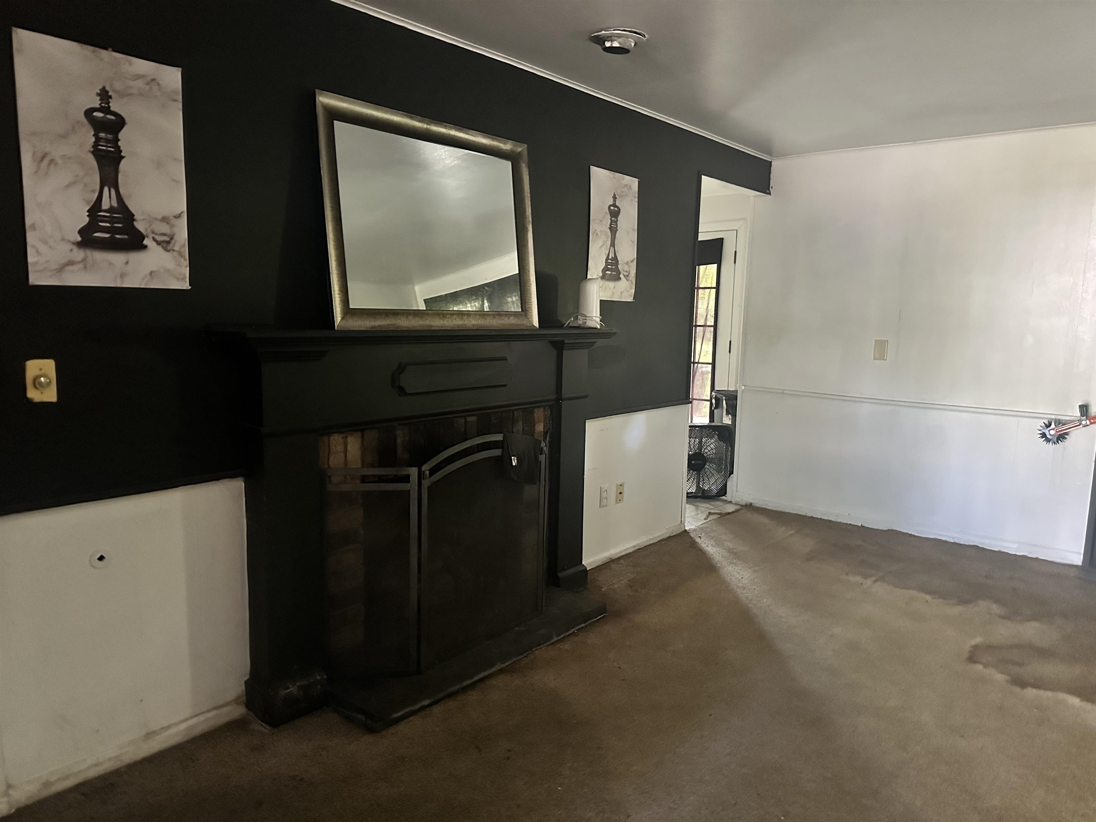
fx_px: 760
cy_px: 411
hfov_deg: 71.6
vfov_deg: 56.8
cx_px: 548
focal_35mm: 24
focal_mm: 6.86
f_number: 1.78
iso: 1000
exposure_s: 1/37
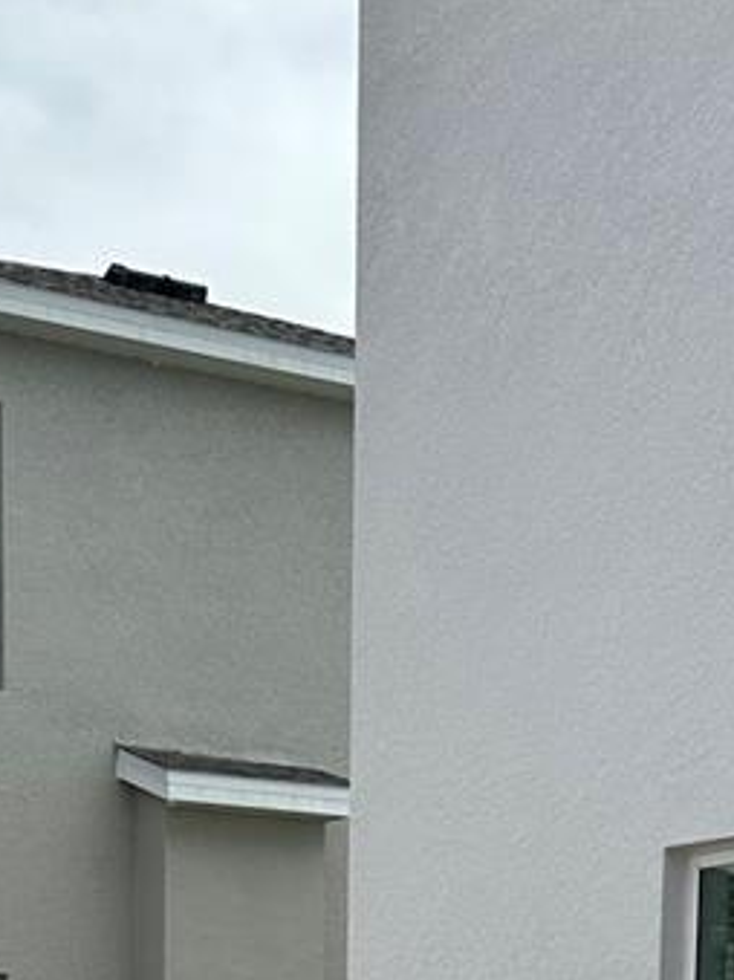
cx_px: 237
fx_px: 2405
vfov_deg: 19.9
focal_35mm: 85
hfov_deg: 17.3
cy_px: 1471
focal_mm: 6.86
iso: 80
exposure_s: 1/8197
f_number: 1.78
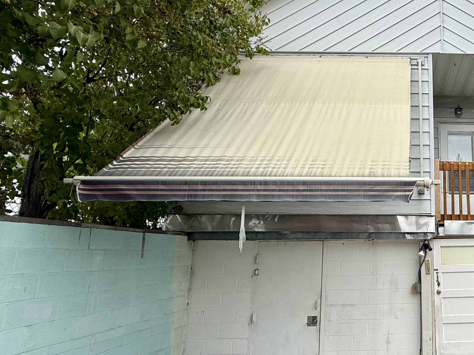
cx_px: 419
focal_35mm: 26
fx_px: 356
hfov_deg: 58.4
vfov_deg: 53.0
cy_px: 195
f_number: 2.2
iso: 50
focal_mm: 2.22
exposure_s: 1/619
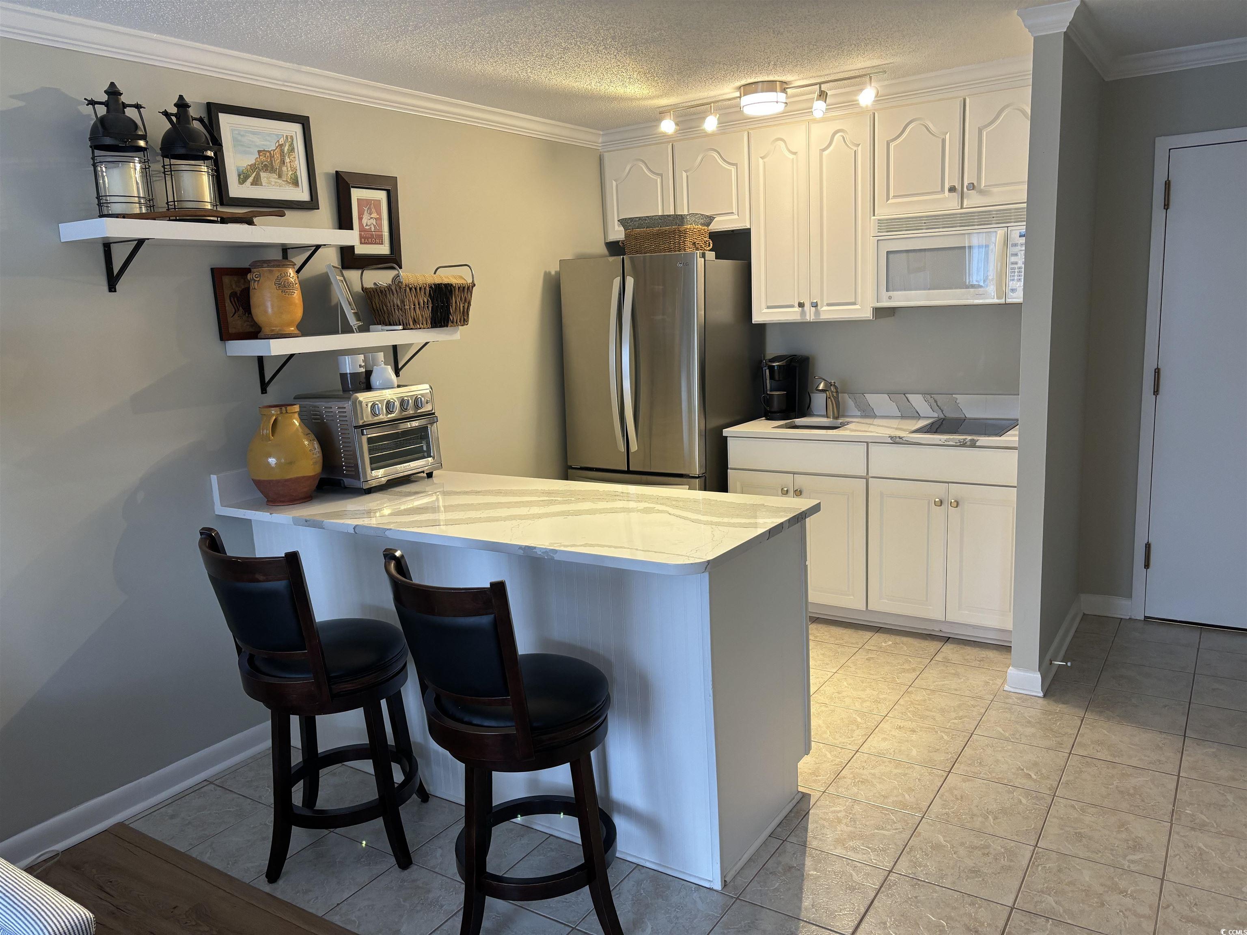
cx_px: 624
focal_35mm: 26
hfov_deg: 67.3
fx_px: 937
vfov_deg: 53.1
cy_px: 468
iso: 125
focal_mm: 5.96
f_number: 1.6
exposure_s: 1/60
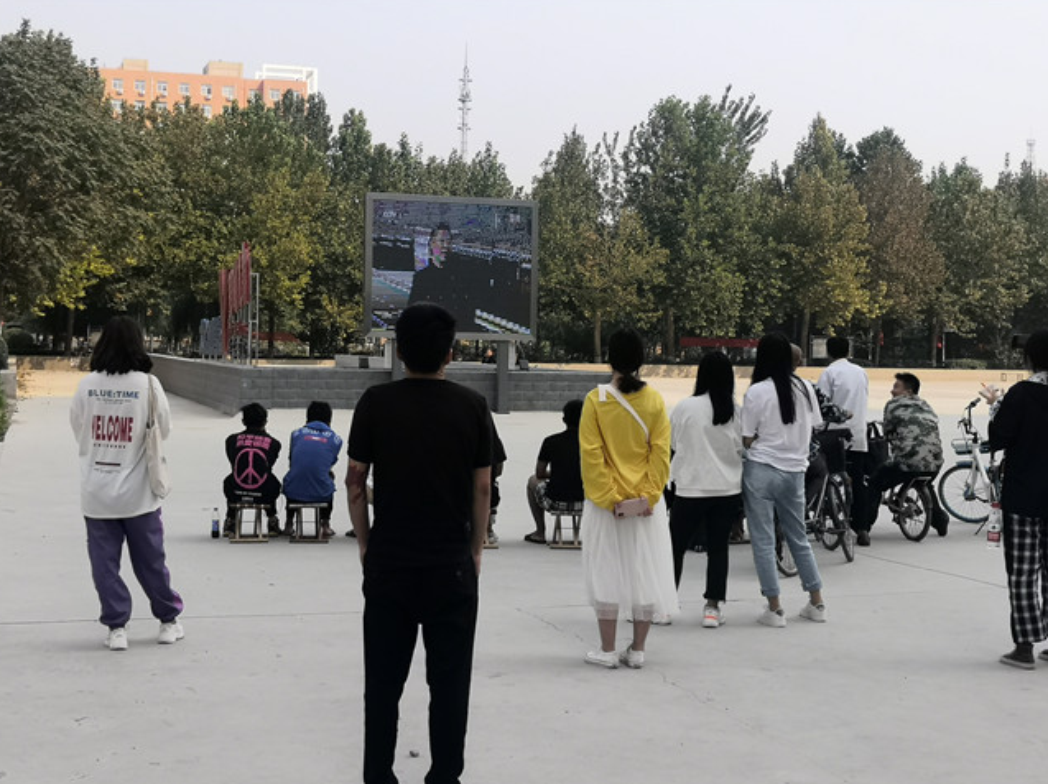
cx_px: 523
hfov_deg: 37.5
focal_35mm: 51
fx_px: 1543
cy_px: 394
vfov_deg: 28.5
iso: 50
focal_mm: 3.95
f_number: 1.8
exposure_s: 1/875
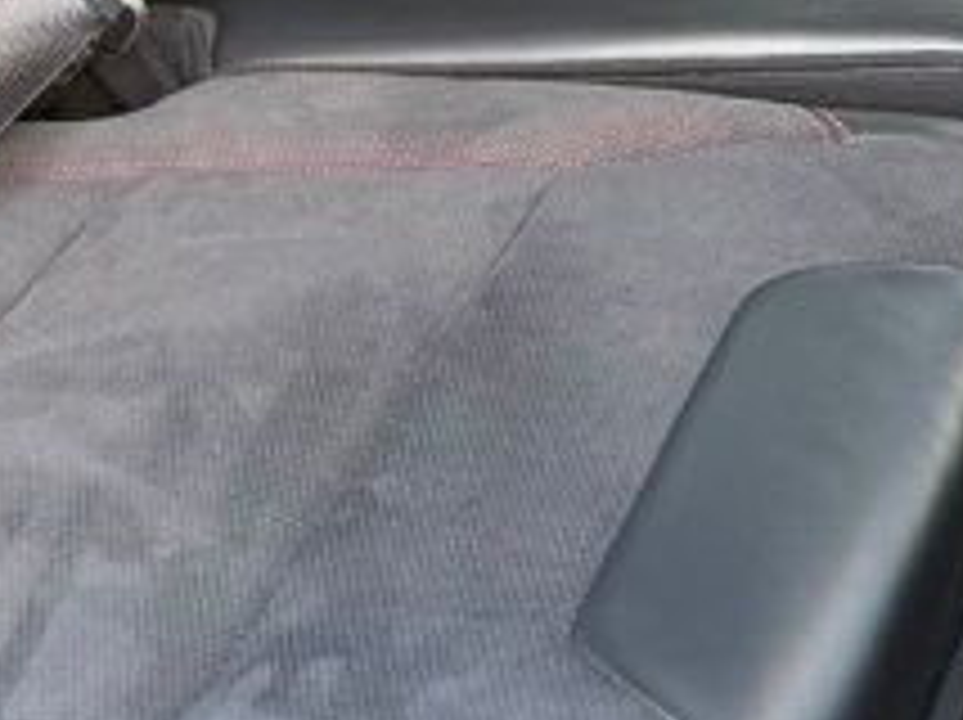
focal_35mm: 115
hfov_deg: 17.1
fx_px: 3196
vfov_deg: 11.9
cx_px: 446
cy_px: -554
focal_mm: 6.76
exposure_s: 1/116
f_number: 1.78
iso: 200
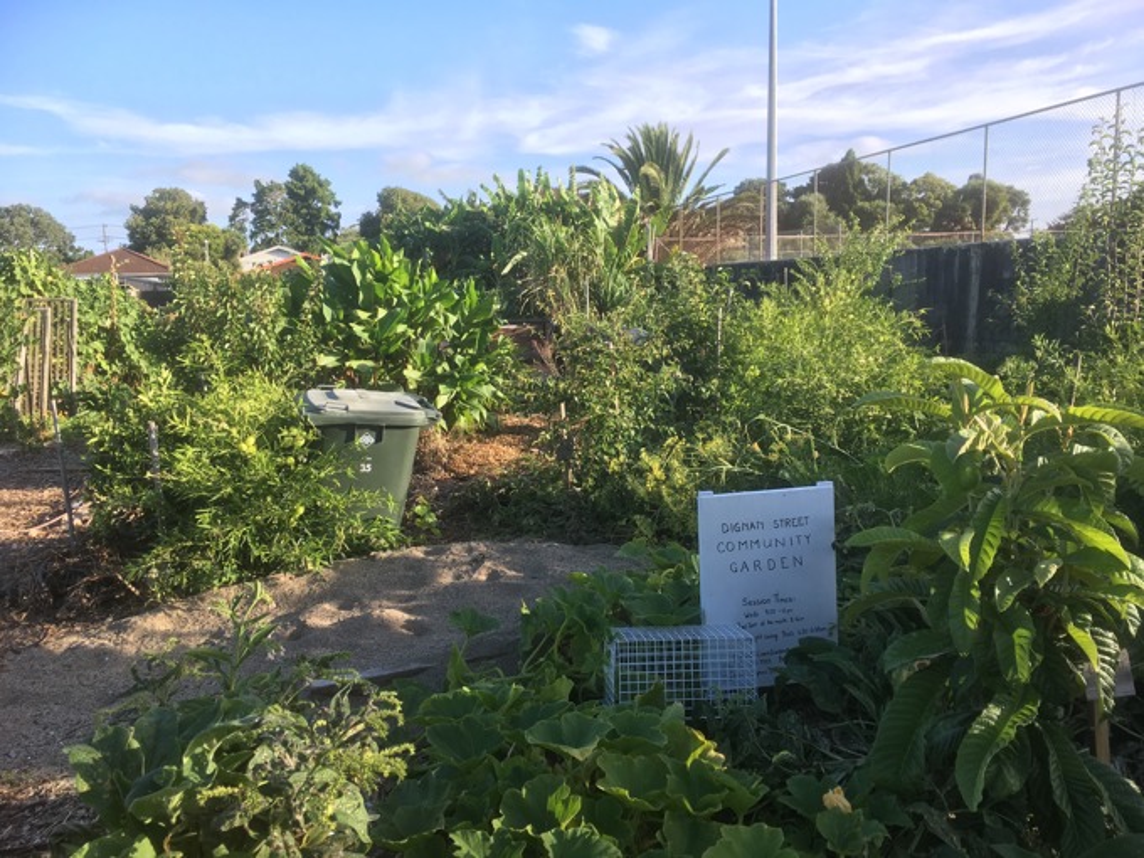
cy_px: 429
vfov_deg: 48.2
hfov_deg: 61.7
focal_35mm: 29
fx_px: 958
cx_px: 572
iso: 25
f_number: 2.2
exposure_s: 1/382
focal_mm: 4.15
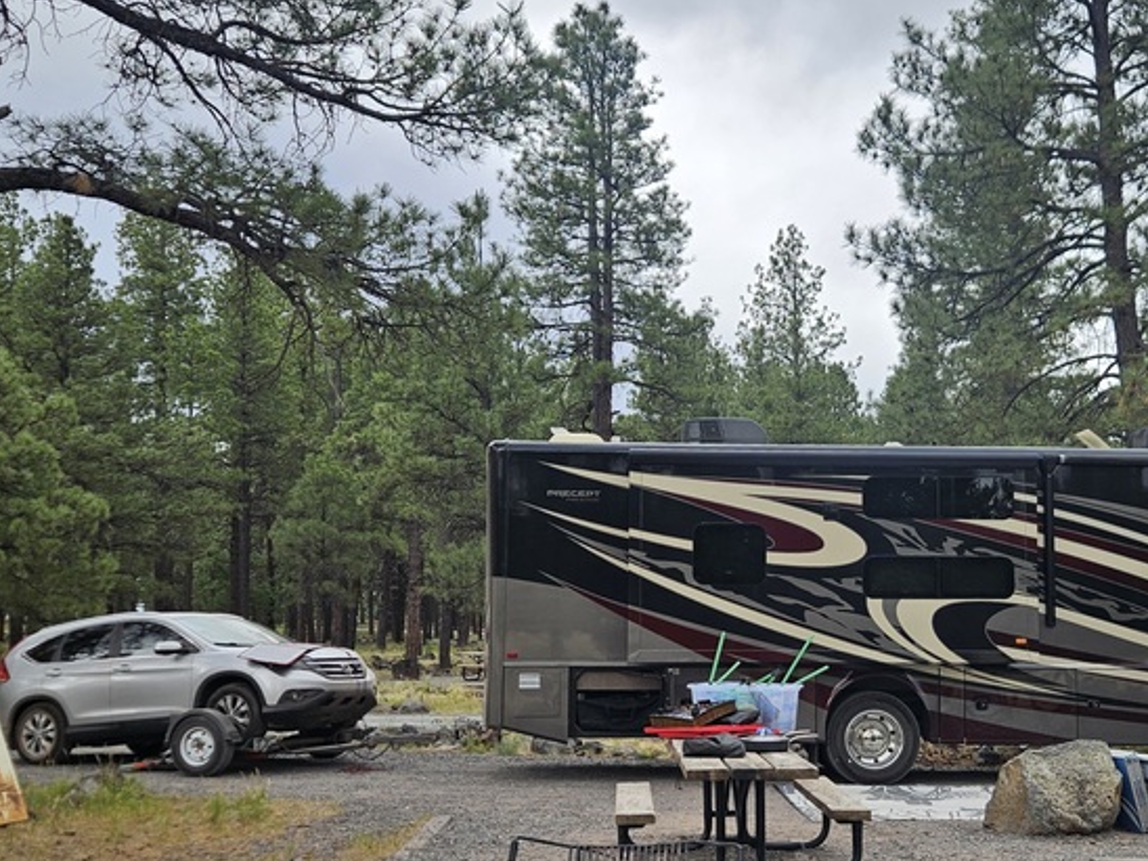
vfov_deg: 34.2
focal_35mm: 42
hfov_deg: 44.4
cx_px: 723
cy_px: 513
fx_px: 1393
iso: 25
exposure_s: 1/833
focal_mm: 5.4
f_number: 1.8
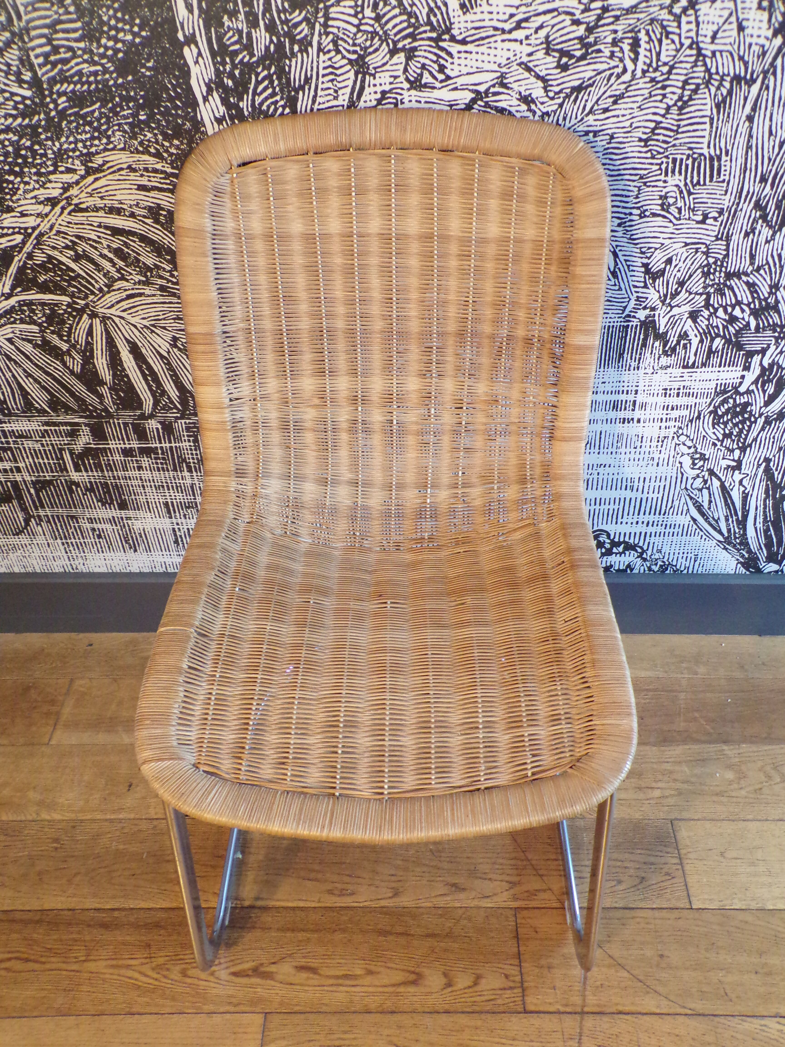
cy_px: 524
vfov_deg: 63.4
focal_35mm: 28
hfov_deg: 49.7
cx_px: 392
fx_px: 847
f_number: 3.1
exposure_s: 1/17
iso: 476
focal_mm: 5
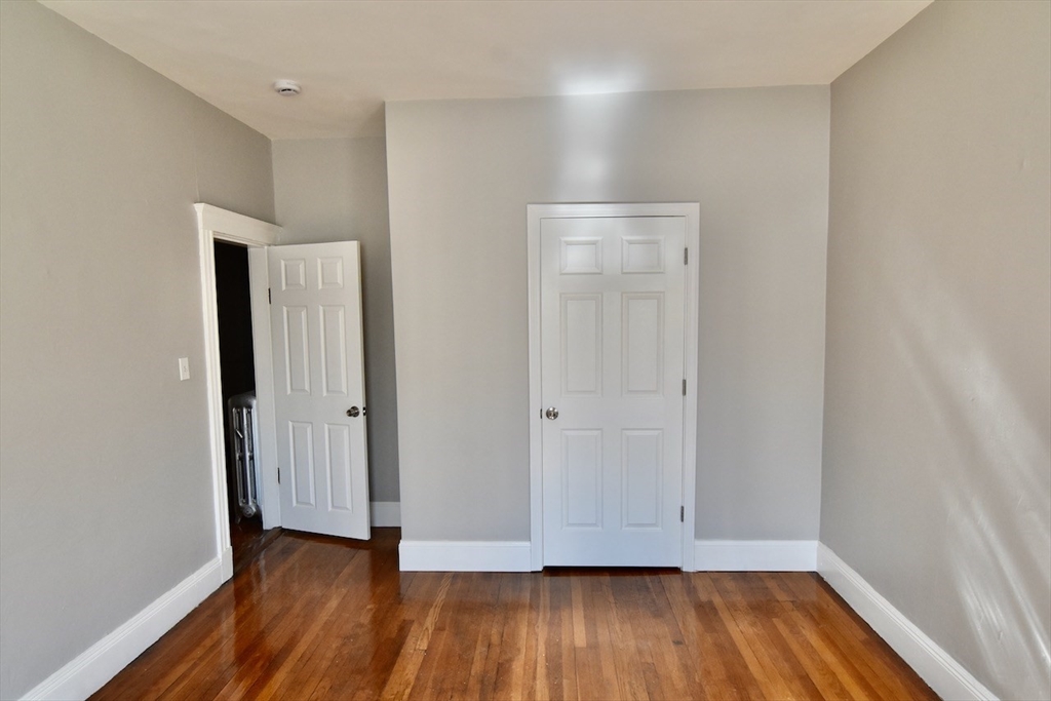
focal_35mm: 20
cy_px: 350
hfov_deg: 85.4
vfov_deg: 63.2
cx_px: 526
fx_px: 569
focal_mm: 13
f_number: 6.3
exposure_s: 1/160
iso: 800
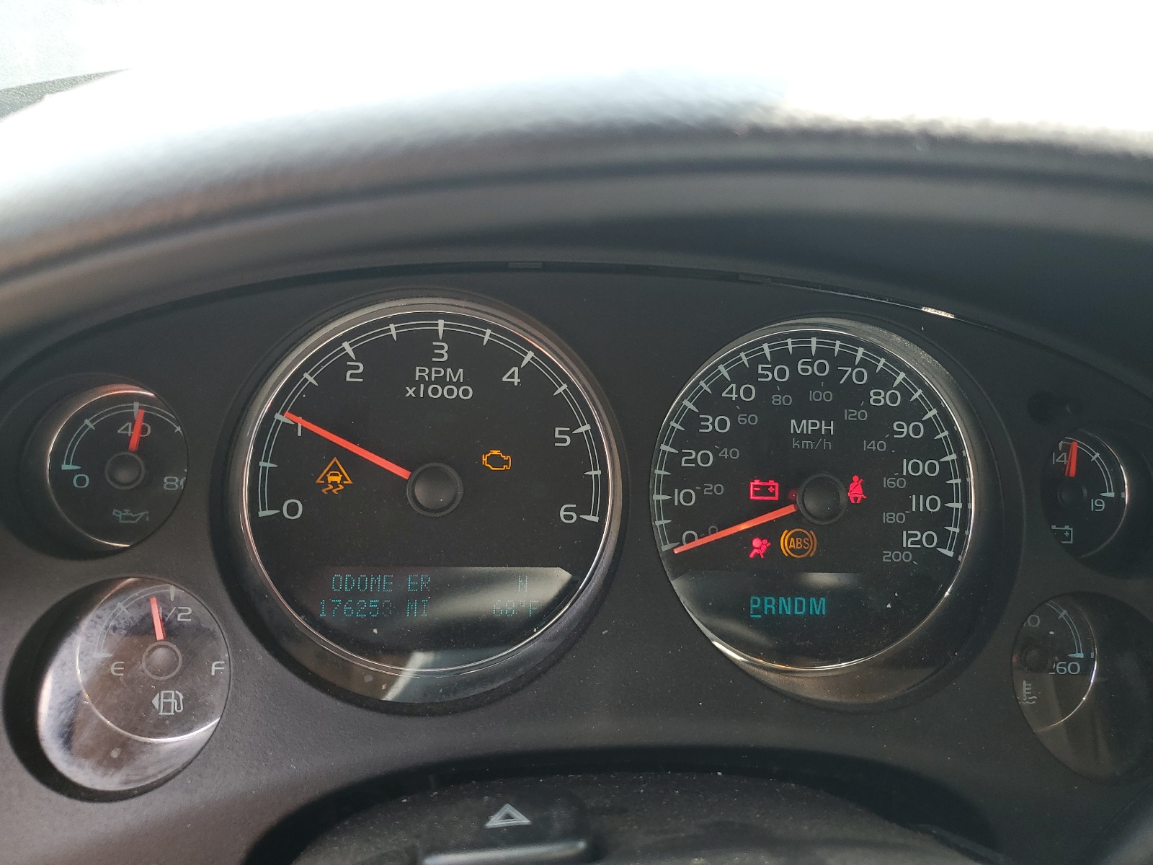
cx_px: 576
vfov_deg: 53.1
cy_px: 432
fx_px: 866
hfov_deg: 67.3
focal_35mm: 26
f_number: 1.5
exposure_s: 1/120
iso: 50
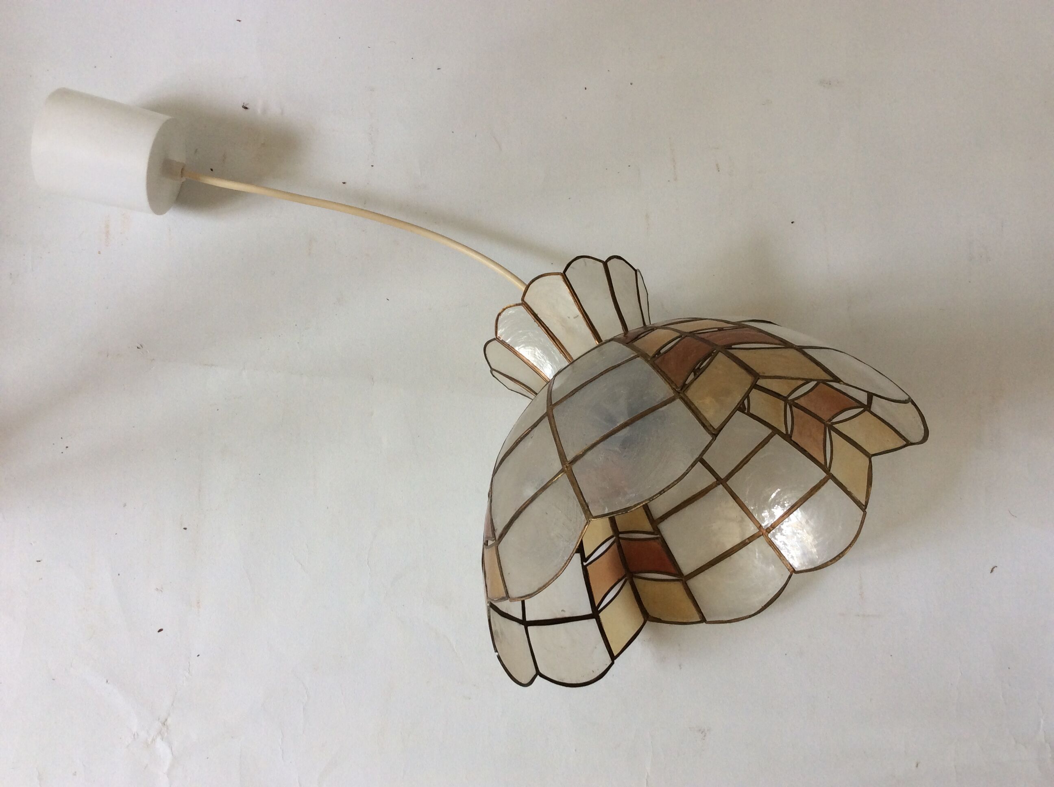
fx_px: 973
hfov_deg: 56.9
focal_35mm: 32
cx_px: 527
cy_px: 394
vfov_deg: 44.1
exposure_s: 1/50
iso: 40
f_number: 2.4
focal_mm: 3.3
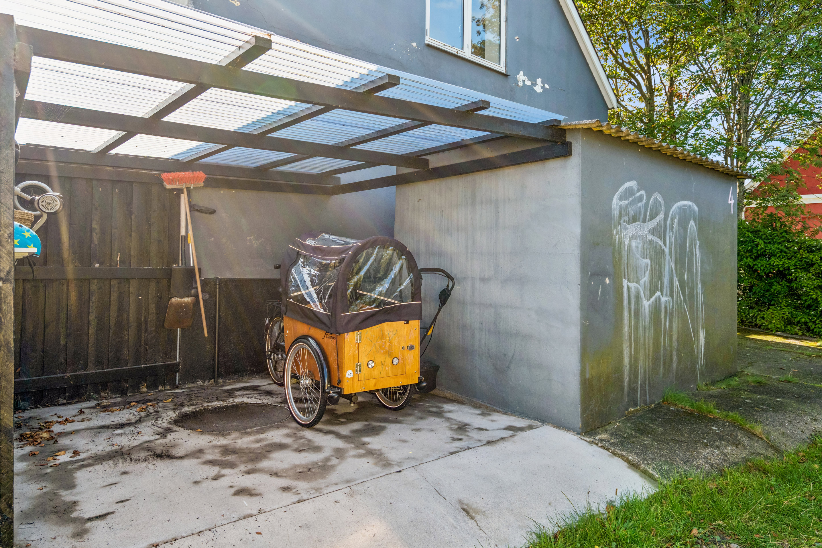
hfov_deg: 76.1
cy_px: 264
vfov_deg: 55.1
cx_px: 422
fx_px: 525
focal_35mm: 23
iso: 320
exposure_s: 1/640
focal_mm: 22
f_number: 5.6
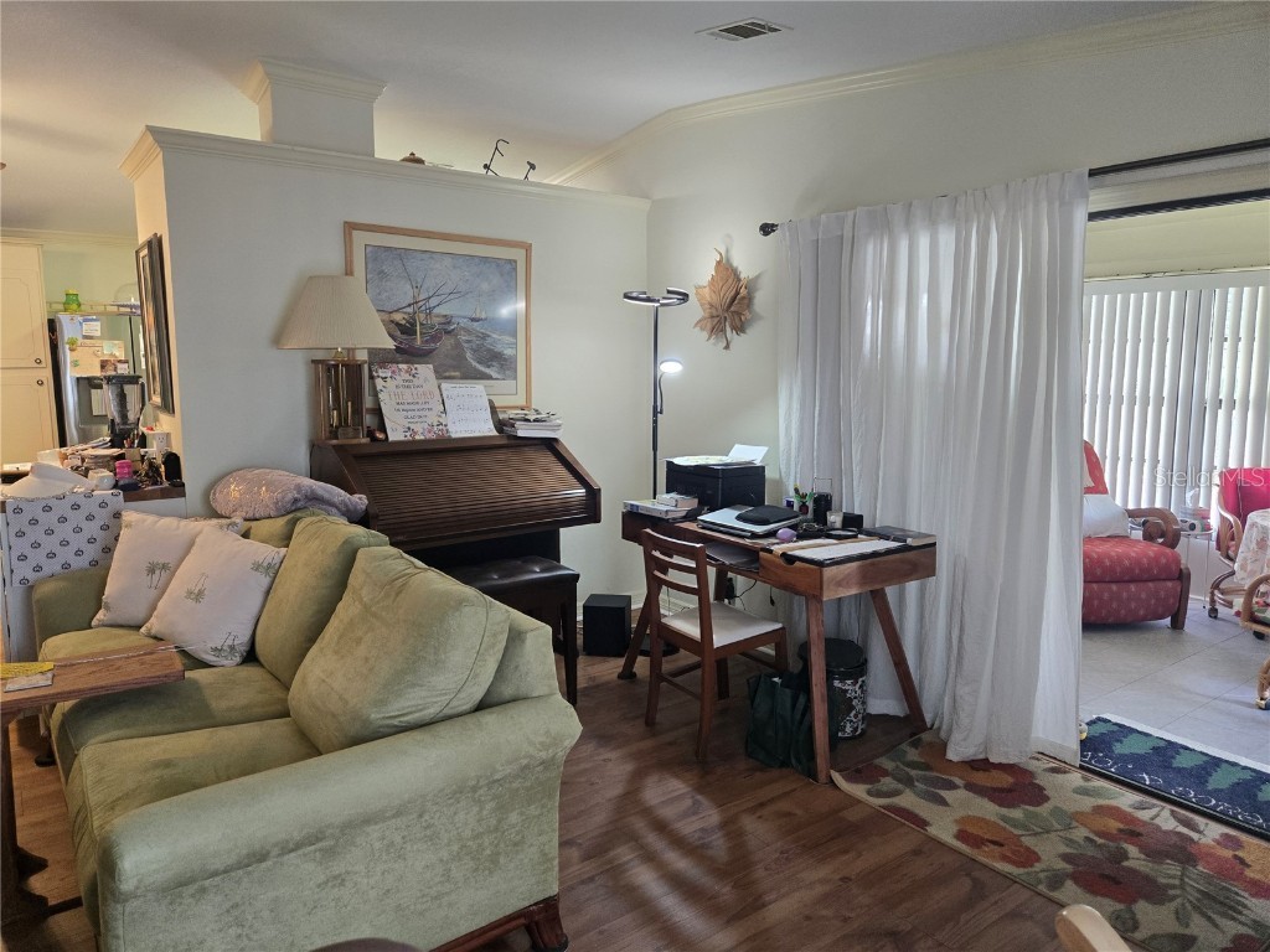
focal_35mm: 23
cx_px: 635
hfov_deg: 73.9
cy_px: 476
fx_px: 844
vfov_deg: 58.9
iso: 250
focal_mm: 5.4
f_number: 1.8
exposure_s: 1/120
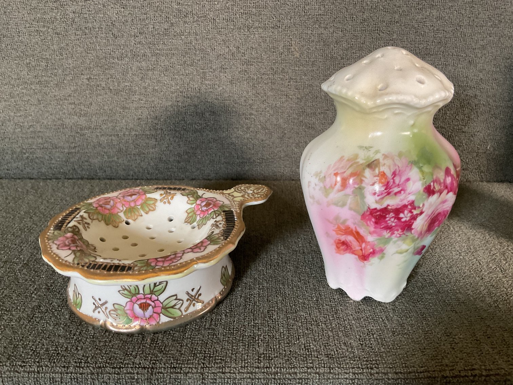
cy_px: 192
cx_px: 256
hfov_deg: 61.7
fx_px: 430
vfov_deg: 48.2
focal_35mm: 29
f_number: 1.8
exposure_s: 1/60
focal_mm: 3
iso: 160
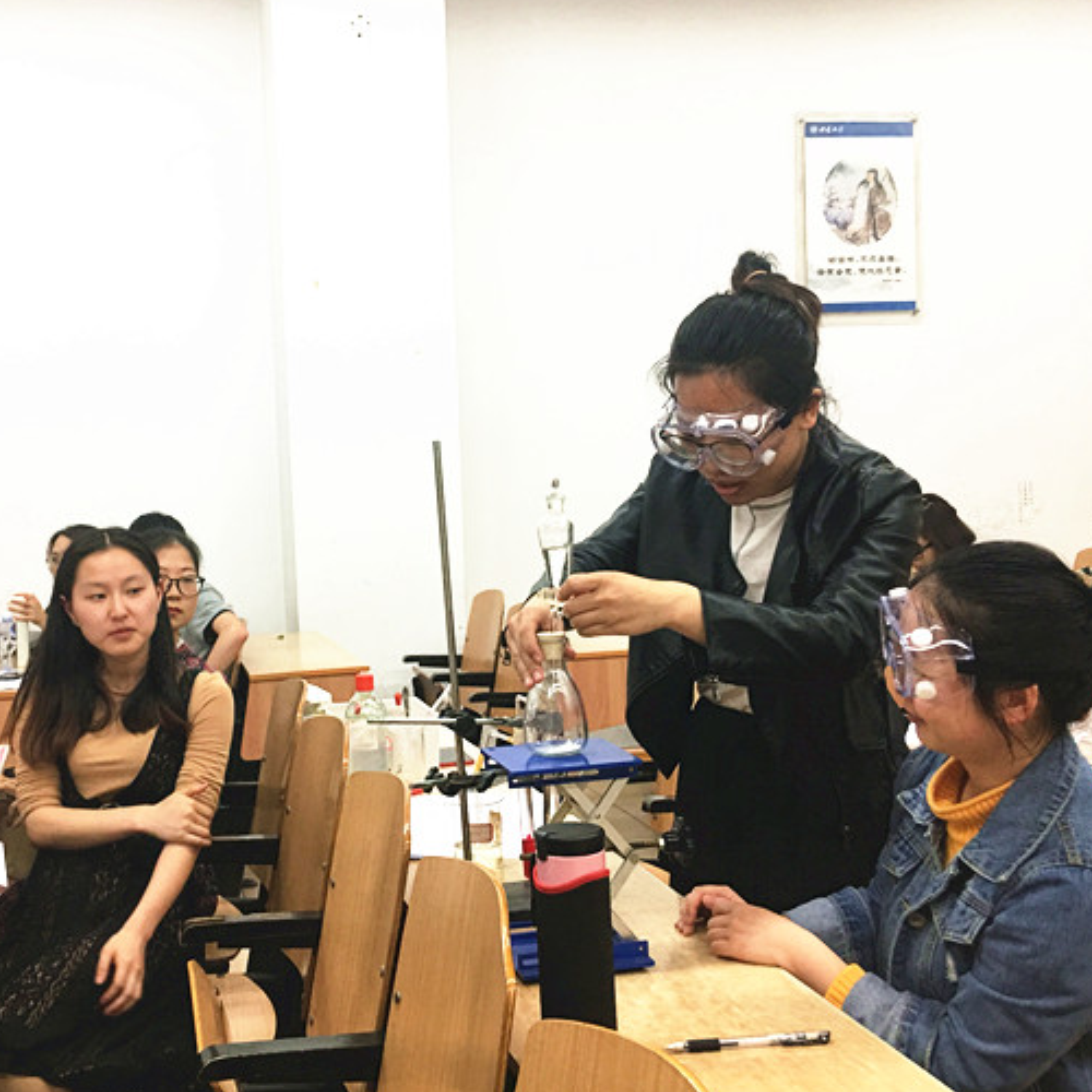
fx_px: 1463
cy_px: 553
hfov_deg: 40.7
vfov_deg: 40.9
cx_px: 424
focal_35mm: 41
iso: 50
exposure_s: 1/17
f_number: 2.2
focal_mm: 4.15
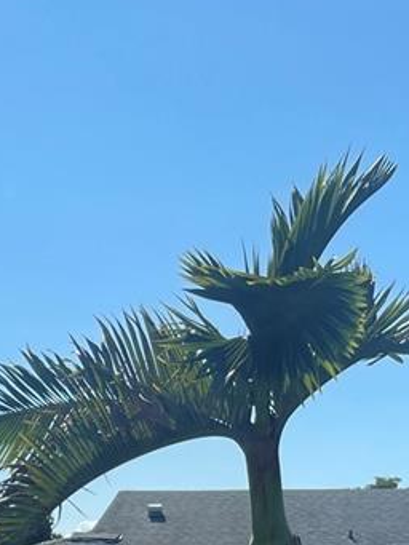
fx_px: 1385
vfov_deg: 18.5
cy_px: 917
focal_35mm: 88
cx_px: 96
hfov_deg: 16.7
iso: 32
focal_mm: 5.1
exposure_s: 1/4525
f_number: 1.6
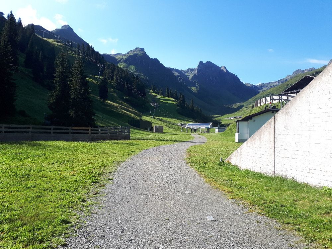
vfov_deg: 51.4
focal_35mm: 27
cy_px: 124
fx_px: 259
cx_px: 166
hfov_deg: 65.3
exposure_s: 1/711
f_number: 1.9
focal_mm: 3.6
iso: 40
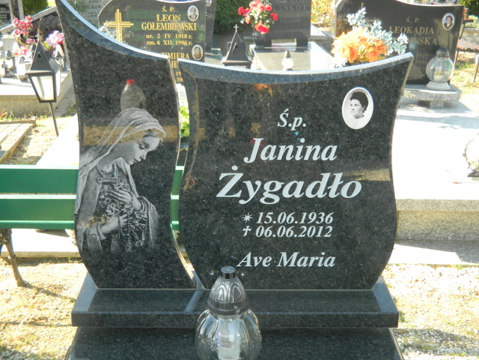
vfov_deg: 31.5
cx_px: 240
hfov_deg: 41.2
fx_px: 637
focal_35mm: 46
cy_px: 180
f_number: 4.1
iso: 113
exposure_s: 1/96
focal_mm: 8.3
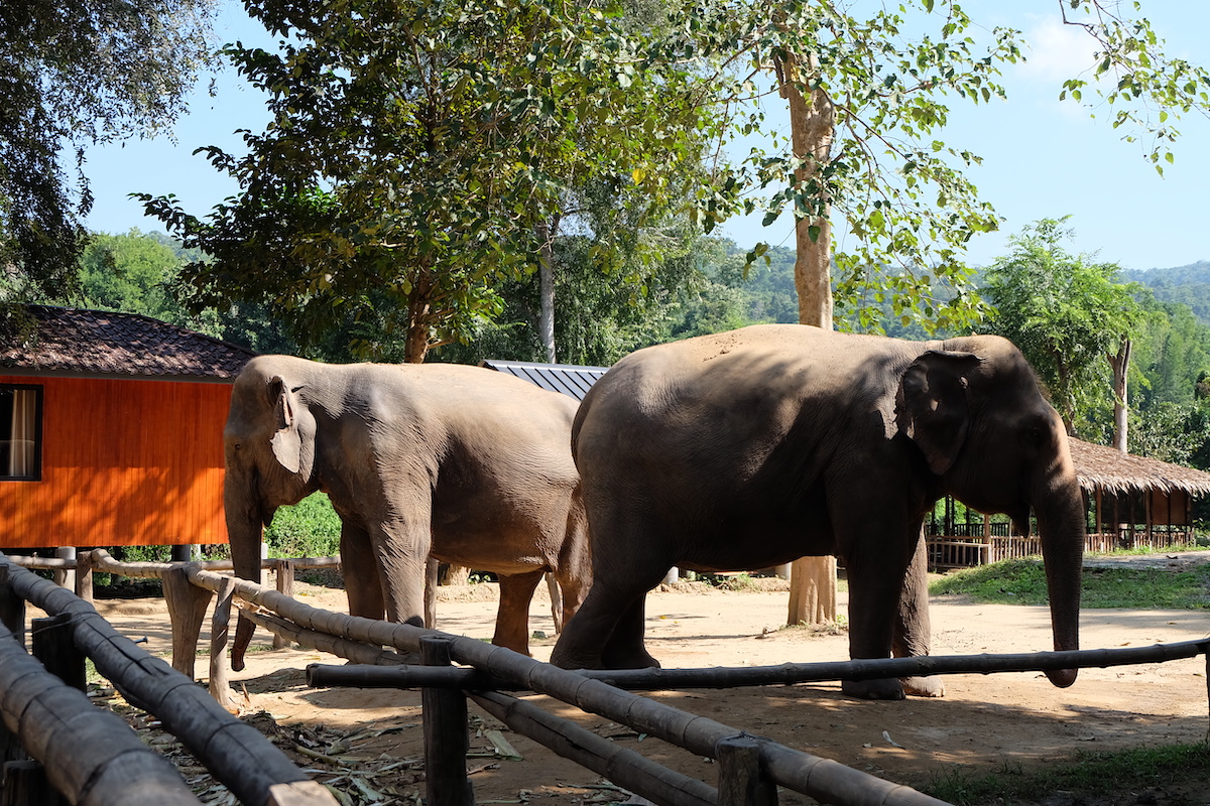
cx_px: 605
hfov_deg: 41.9
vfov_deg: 28.6
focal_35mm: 47
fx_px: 1580
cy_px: 403
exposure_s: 1/450
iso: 400
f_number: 5.6
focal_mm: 31
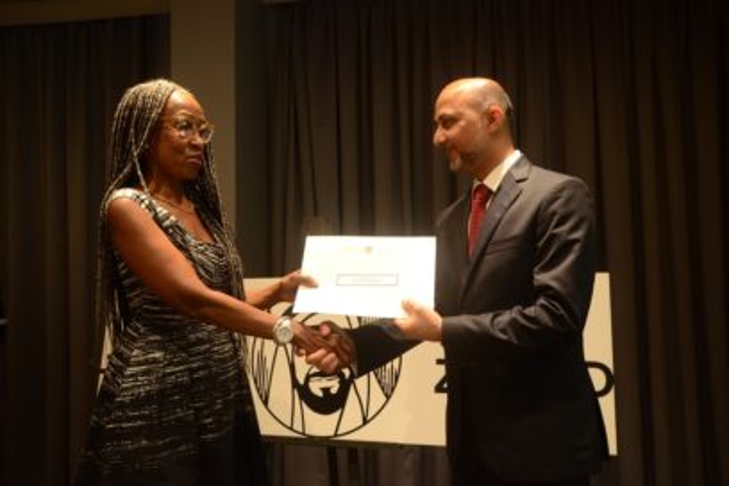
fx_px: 638
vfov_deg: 41.7
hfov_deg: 59.5
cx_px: 364
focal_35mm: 32
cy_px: 243
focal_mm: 21
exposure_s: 1/60
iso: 800
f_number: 4
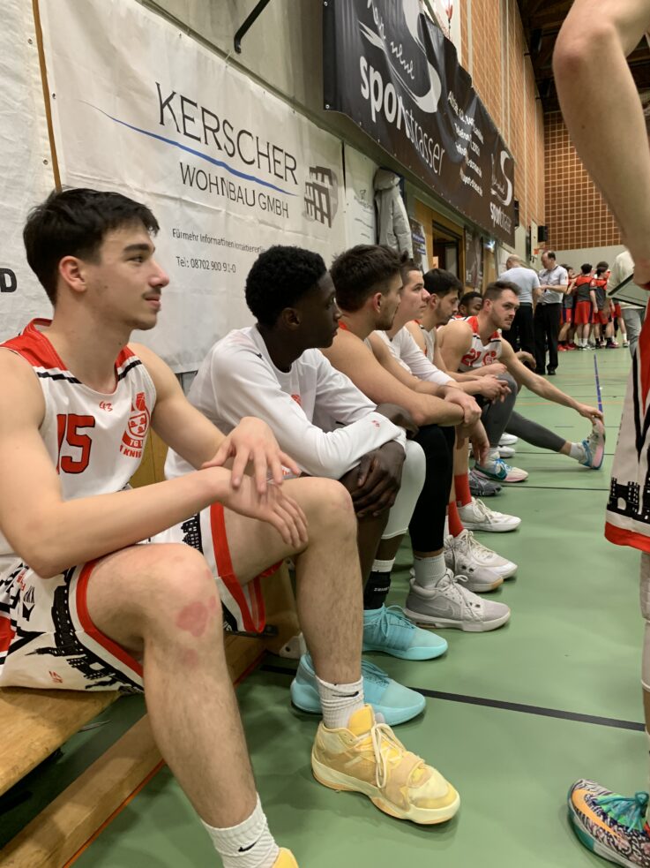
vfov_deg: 67.3
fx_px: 651
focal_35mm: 26
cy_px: 434
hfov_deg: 53.1
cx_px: 325
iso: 125
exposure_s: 1/60
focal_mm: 4.25
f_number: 1.8
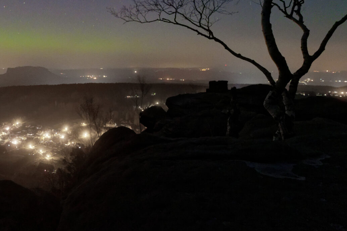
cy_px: 48
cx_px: 62
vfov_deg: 47.0
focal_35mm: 26
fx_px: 251
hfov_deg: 62.5
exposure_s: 15
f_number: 4
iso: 2000
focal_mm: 14
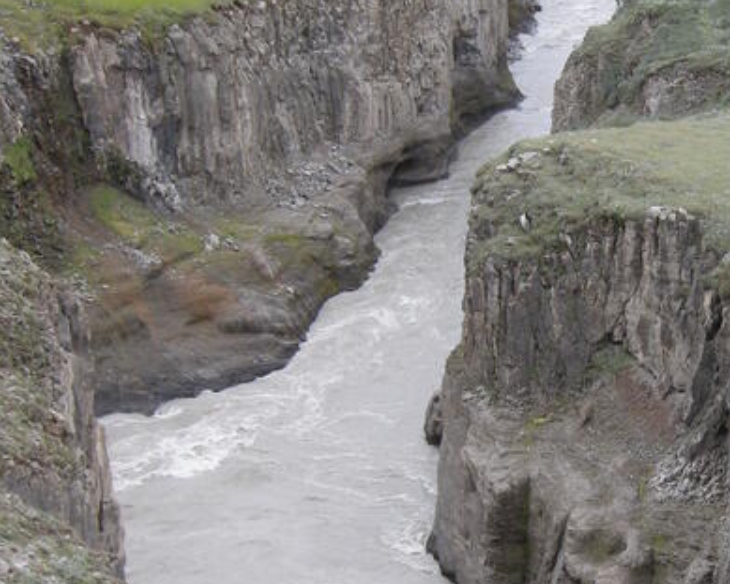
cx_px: 704
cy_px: 475
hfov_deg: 20.7
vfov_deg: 16.9
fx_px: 1944
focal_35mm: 90
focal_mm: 7.5
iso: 100
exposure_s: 1/146
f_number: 3.8
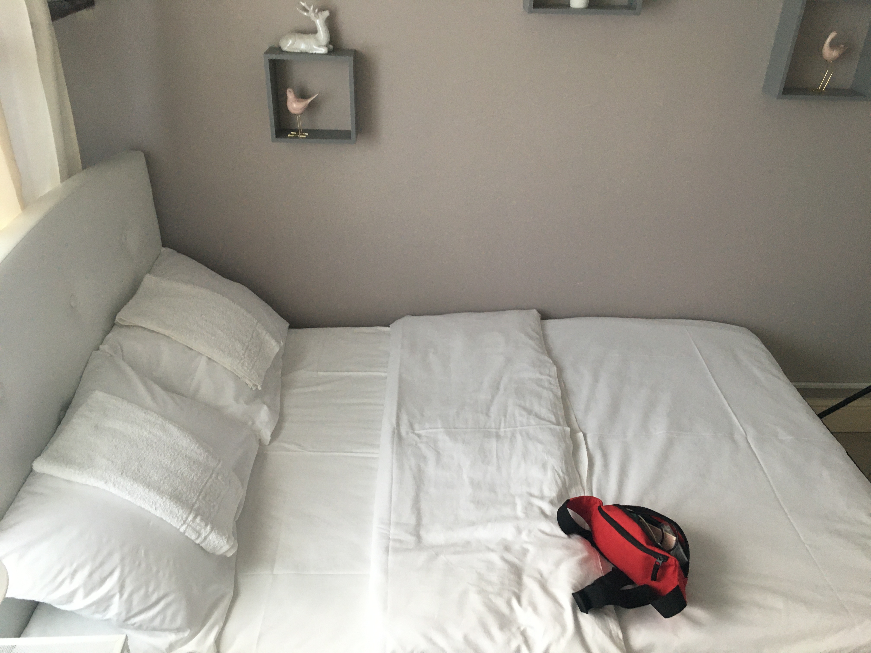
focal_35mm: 29
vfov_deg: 48.2
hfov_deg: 61.7
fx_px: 730
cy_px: 326
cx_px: 436
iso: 125
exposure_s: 1/33
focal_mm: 4.15
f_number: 2.2
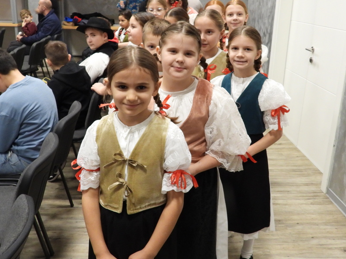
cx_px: 169
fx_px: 360
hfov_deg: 51.4
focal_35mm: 36
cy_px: 108
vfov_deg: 39.5
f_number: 2.8
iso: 400
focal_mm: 4.3
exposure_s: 1/15
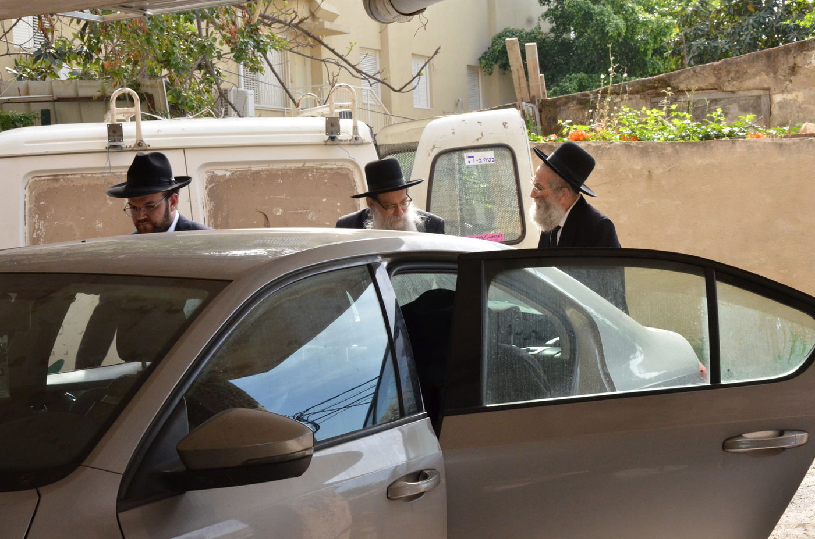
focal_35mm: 68
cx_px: 408
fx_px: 1525
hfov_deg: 29.9
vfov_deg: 20.1
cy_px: 270
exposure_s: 1/250
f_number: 16
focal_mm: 45
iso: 1600
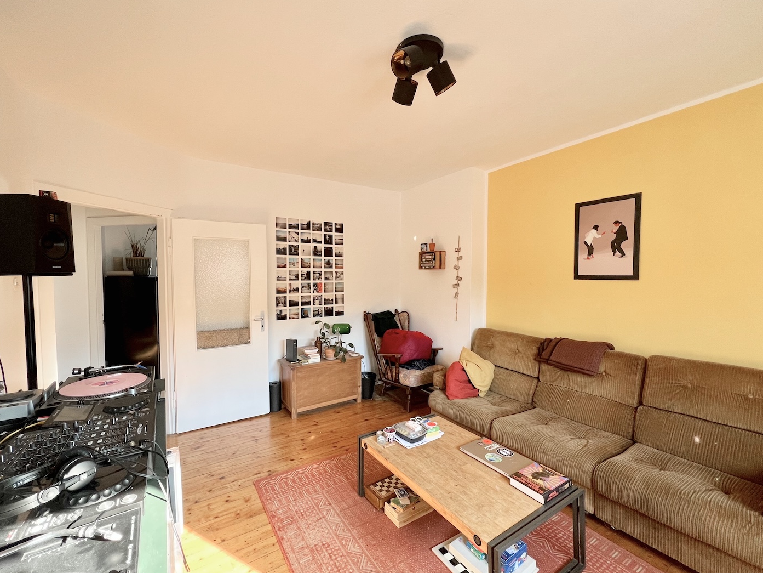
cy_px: 284
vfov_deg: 85.7
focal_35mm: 14
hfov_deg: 102.0
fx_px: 309
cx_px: 370
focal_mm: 1.57
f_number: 1.8
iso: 125
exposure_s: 1/99
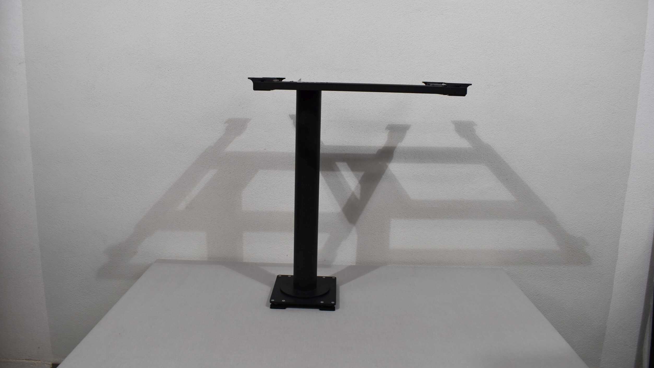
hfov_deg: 66.1
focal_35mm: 29
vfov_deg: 40.2
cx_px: 334
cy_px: 179
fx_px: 503
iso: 360
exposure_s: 1/125
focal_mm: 18
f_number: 5.6
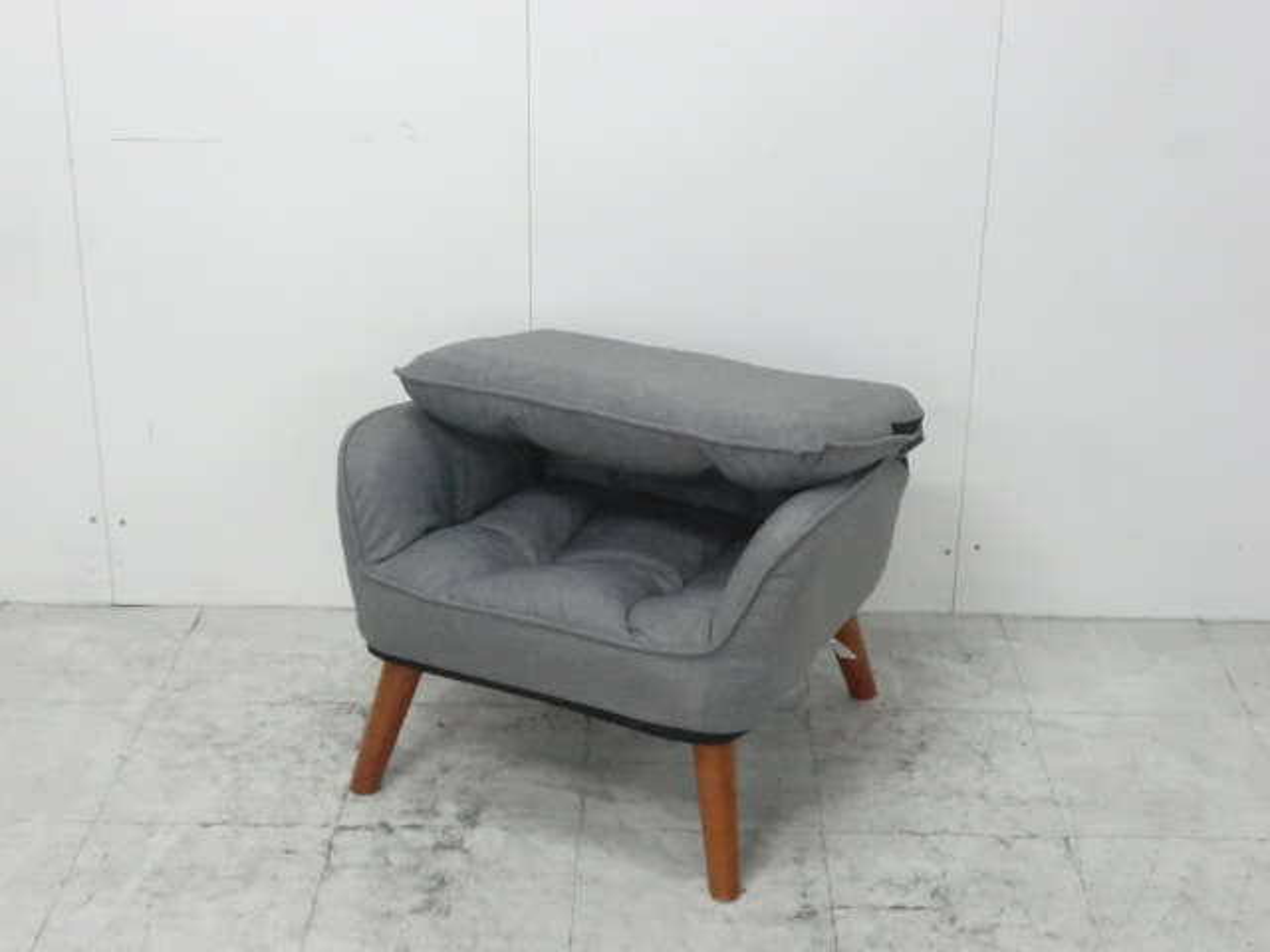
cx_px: 635
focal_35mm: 54
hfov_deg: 35.5
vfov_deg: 27.0
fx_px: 1981
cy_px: 476
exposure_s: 1/40
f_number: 4.5
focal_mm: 9.8
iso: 800
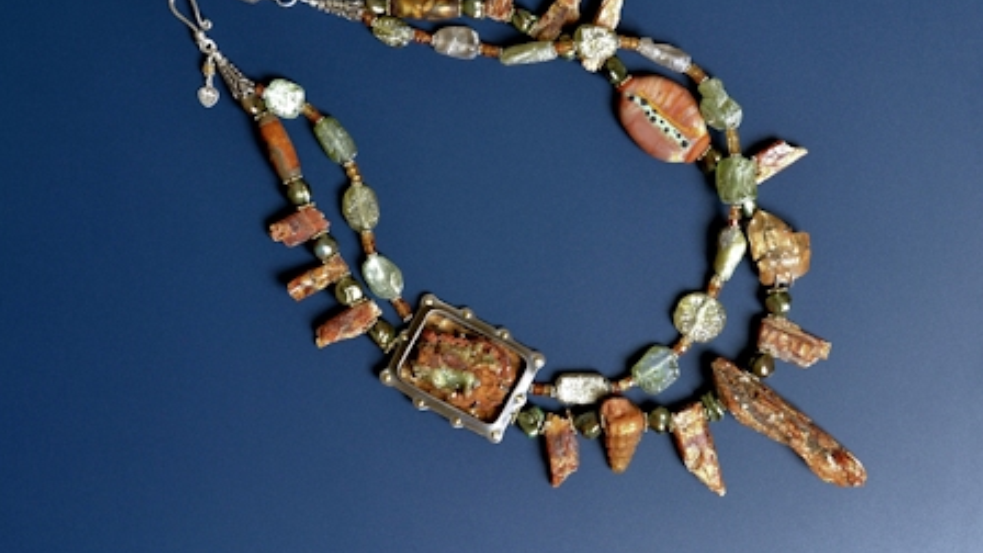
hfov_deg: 21.4
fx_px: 2607
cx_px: 471
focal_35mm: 100
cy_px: 225
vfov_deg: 12.1
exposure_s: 10
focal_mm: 60
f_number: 11
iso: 200
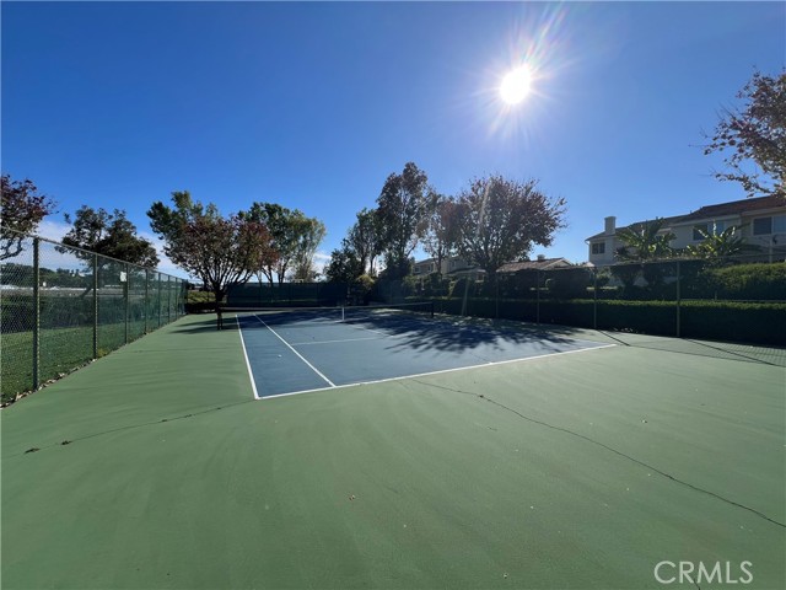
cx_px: 393
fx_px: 295
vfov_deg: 89.9
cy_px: 295
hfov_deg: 106.2
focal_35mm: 13
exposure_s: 1/1410
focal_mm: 1.57
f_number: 1.8
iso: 32
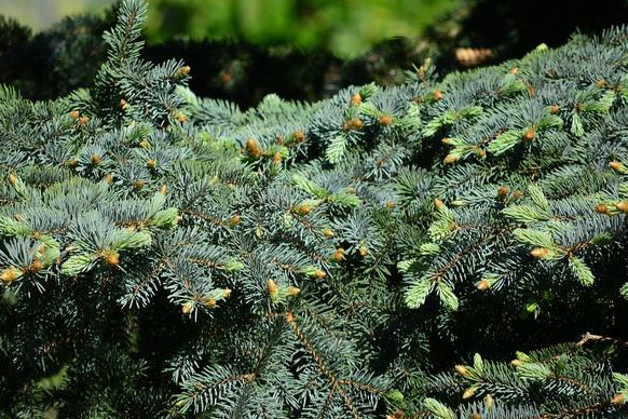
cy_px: 136
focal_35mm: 412
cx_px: 284
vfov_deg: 3.3
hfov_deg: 5.0
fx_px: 7187
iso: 100
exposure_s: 1/320
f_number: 5.6
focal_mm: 200
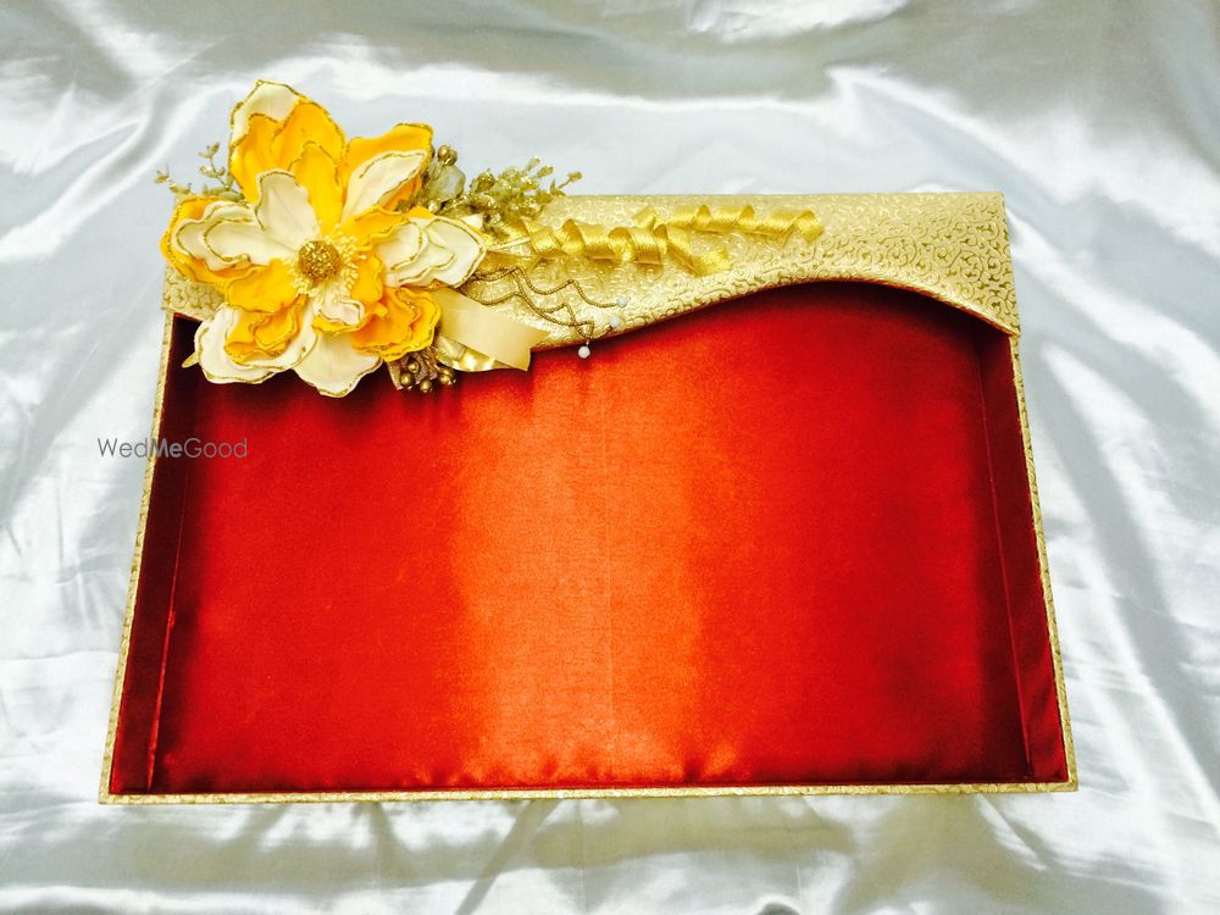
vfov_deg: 48.2
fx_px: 1022
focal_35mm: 29
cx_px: 610
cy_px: 458
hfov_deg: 61.7
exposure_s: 1/33
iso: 160
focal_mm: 4.15
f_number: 2.2
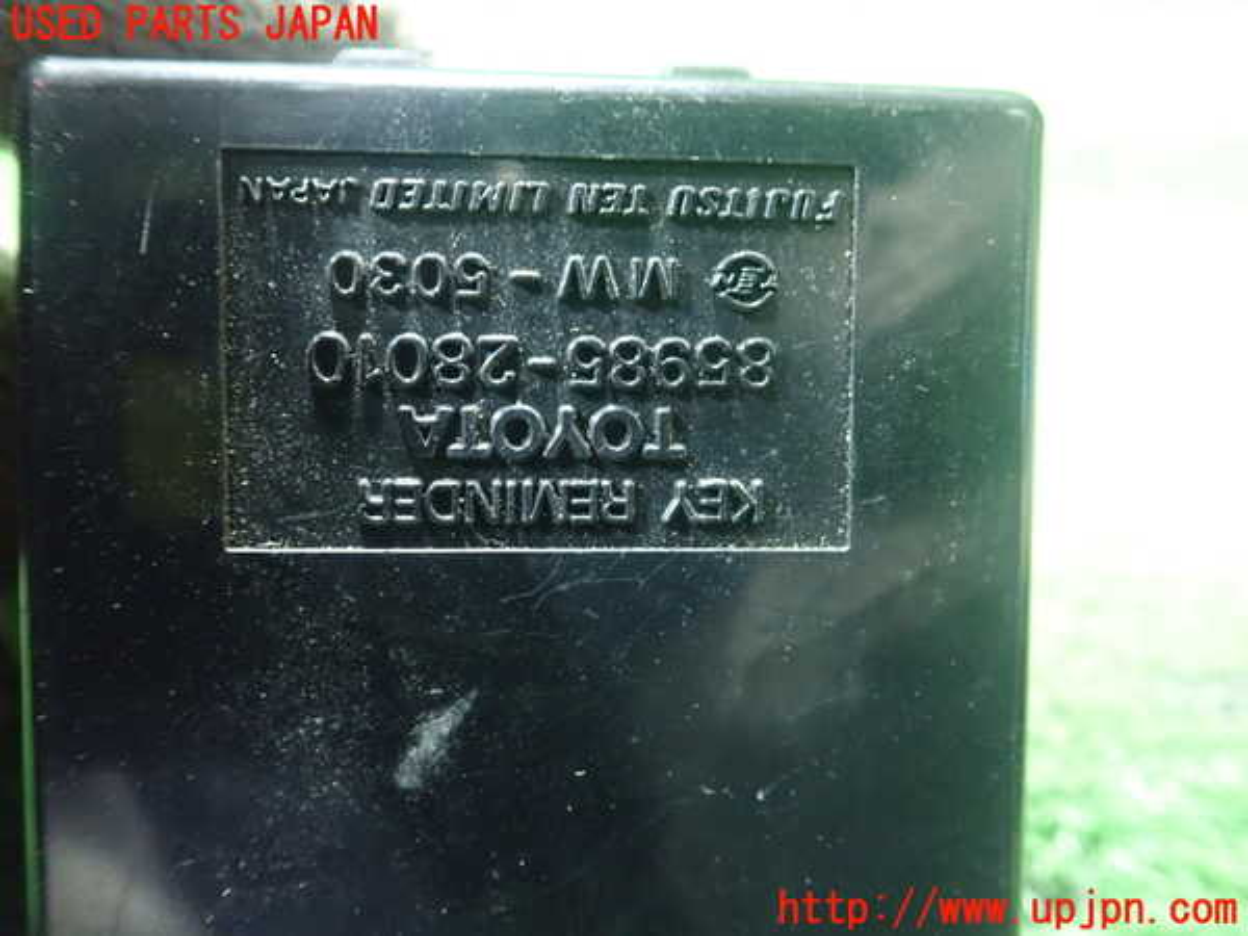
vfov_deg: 46.8
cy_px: 468
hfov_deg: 60.0
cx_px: 624
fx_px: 1082
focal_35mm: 30
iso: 1250
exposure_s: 1/30
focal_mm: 5.5
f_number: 2.3
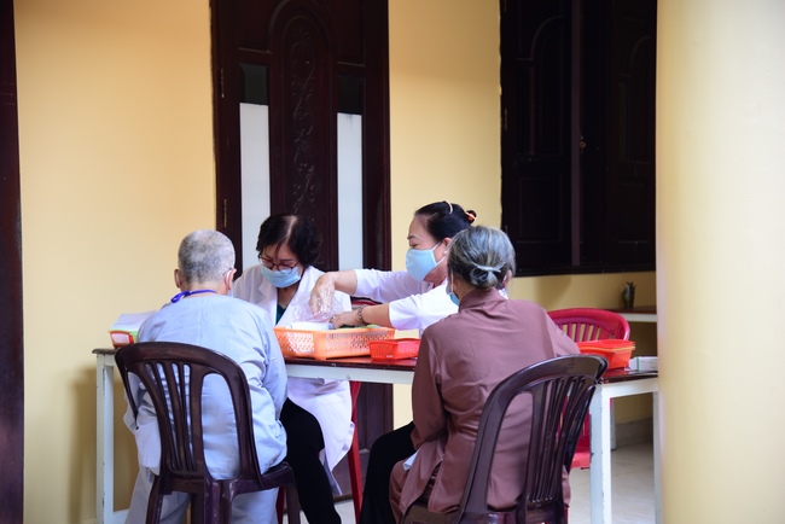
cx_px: 392
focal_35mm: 75
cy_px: 262
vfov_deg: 18.2
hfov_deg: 27.0
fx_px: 1636
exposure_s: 1/80
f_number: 4
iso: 320
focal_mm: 75
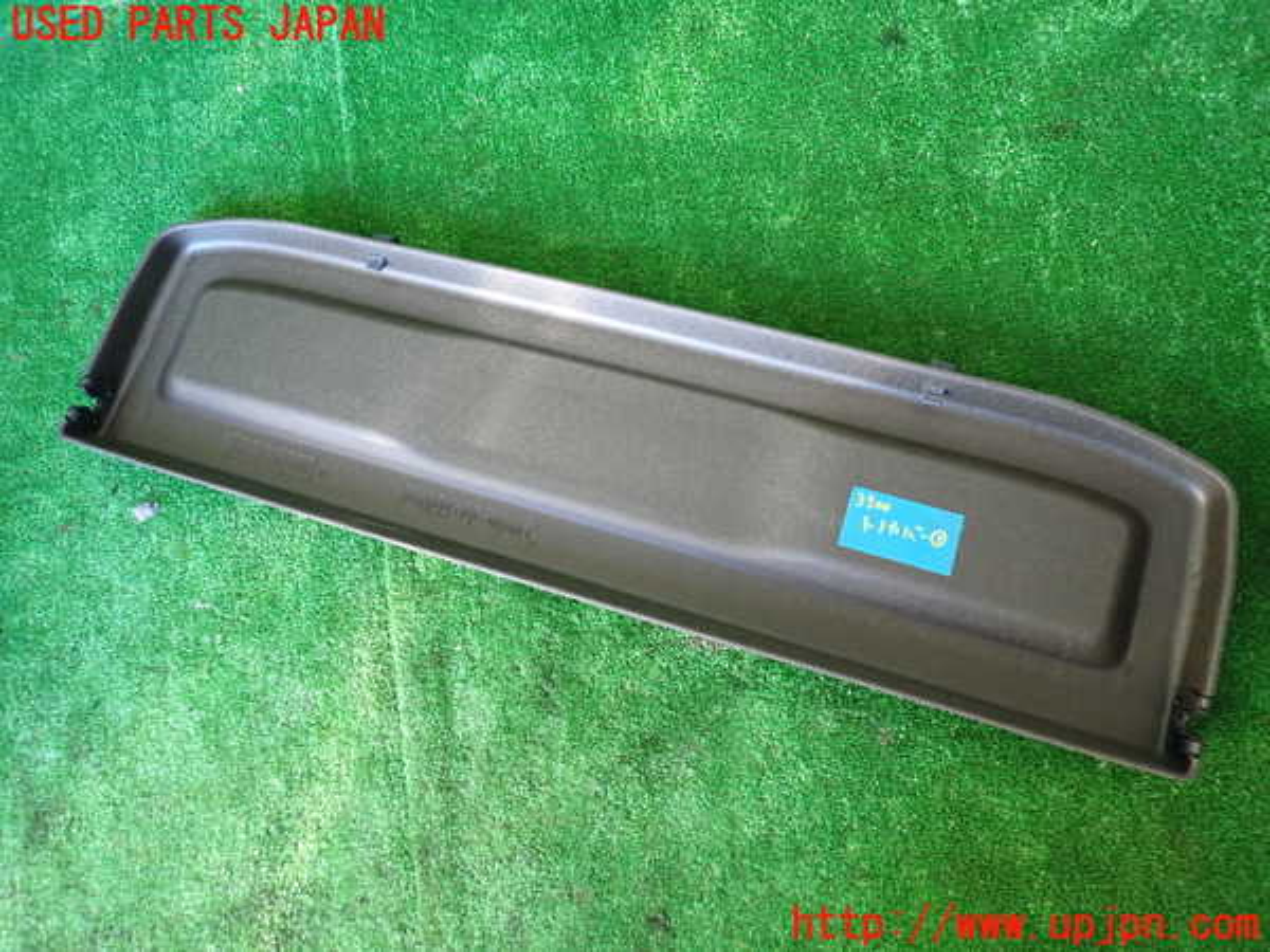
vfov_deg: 54.9
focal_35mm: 25
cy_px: 476
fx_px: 917
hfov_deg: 69.4
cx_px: 635
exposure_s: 1/40
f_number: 2
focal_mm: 4.5
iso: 250
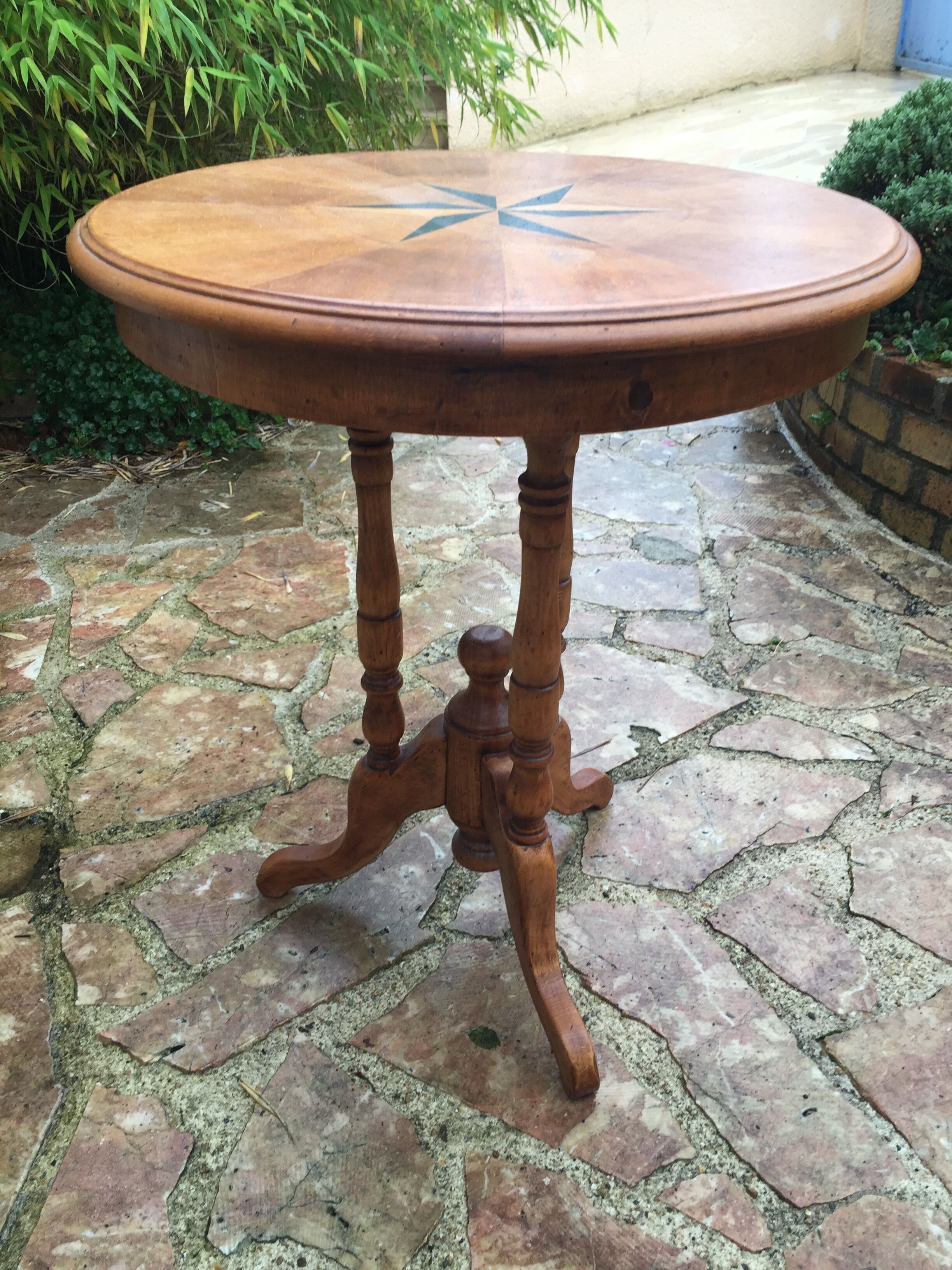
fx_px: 1063
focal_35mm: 29
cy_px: 635
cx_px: 476
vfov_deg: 61.7
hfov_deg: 48.2
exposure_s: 1/60
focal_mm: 4.15
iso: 32
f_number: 2.2
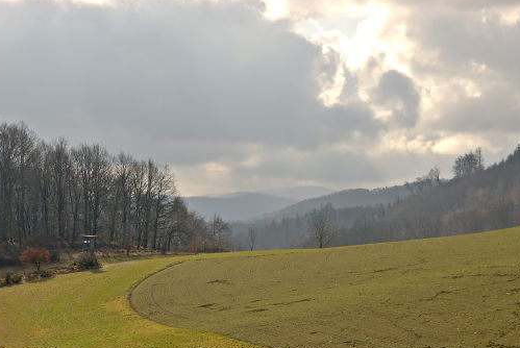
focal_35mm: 135
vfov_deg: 10.2
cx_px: 284
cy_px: 203
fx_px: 1946
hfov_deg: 15.2
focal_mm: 75
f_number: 7.1
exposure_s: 1/800
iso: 125
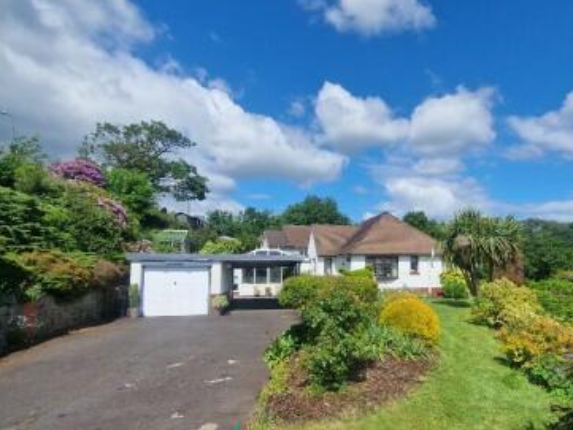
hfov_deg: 78.3
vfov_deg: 63.4
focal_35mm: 21
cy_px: 231
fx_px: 348
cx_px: 334
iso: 50
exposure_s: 1/3240
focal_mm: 2.2
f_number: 2.2
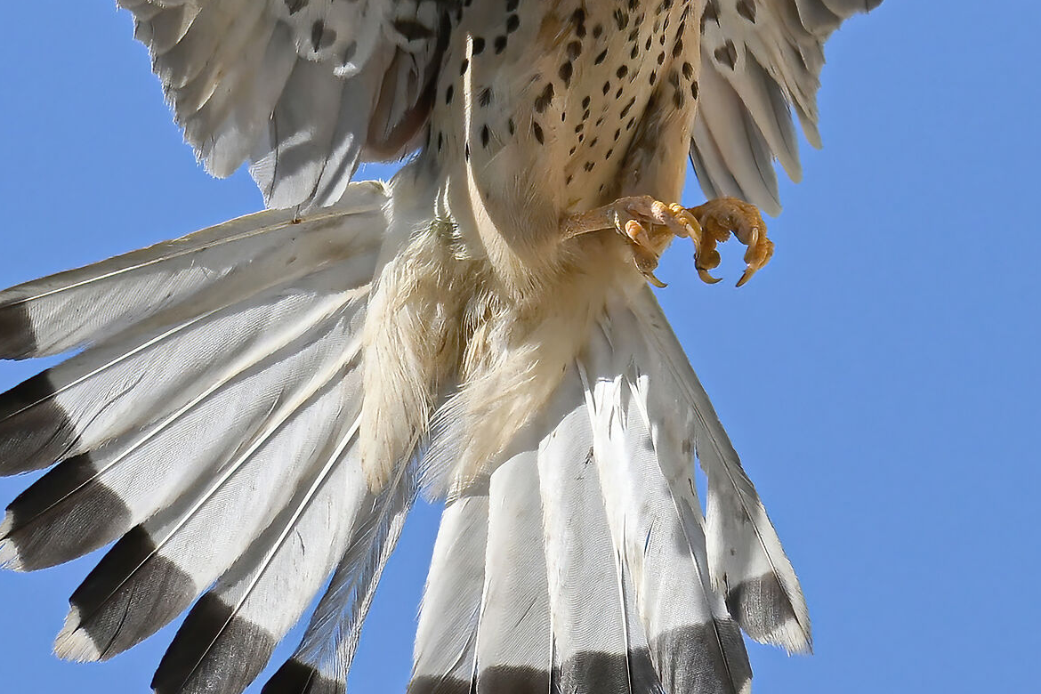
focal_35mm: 1026
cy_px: 146
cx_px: 566
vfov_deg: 1.3
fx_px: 29666
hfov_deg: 2.0
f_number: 9
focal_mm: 500
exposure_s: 1/3200
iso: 560
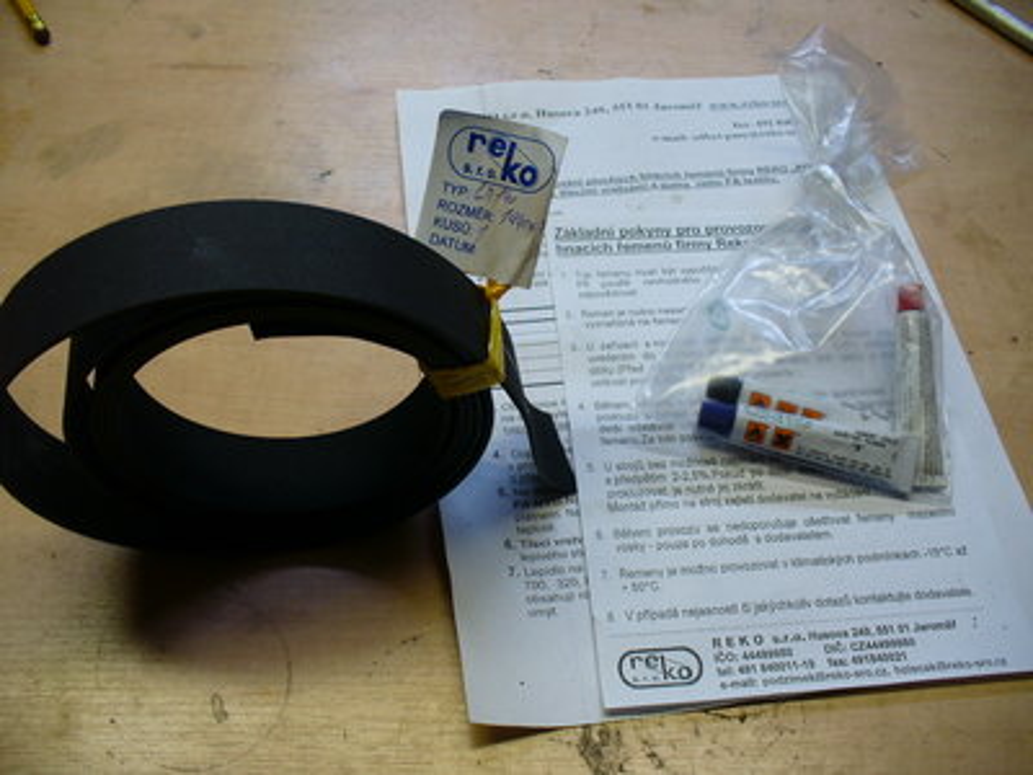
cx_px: 516
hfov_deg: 50.1
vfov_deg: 38.7
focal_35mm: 37
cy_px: 388
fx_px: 1104
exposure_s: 1/50
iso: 100
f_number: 2.8
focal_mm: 6.1
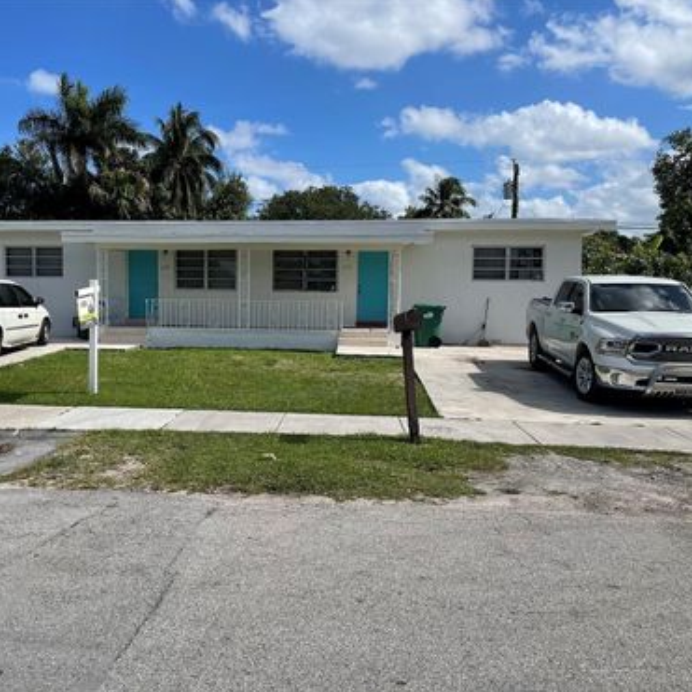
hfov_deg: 51.9
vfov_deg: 52.5
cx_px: 254
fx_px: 701
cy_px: 346
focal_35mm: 31
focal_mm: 4.2
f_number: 1.6
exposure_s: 1/4831
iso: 32
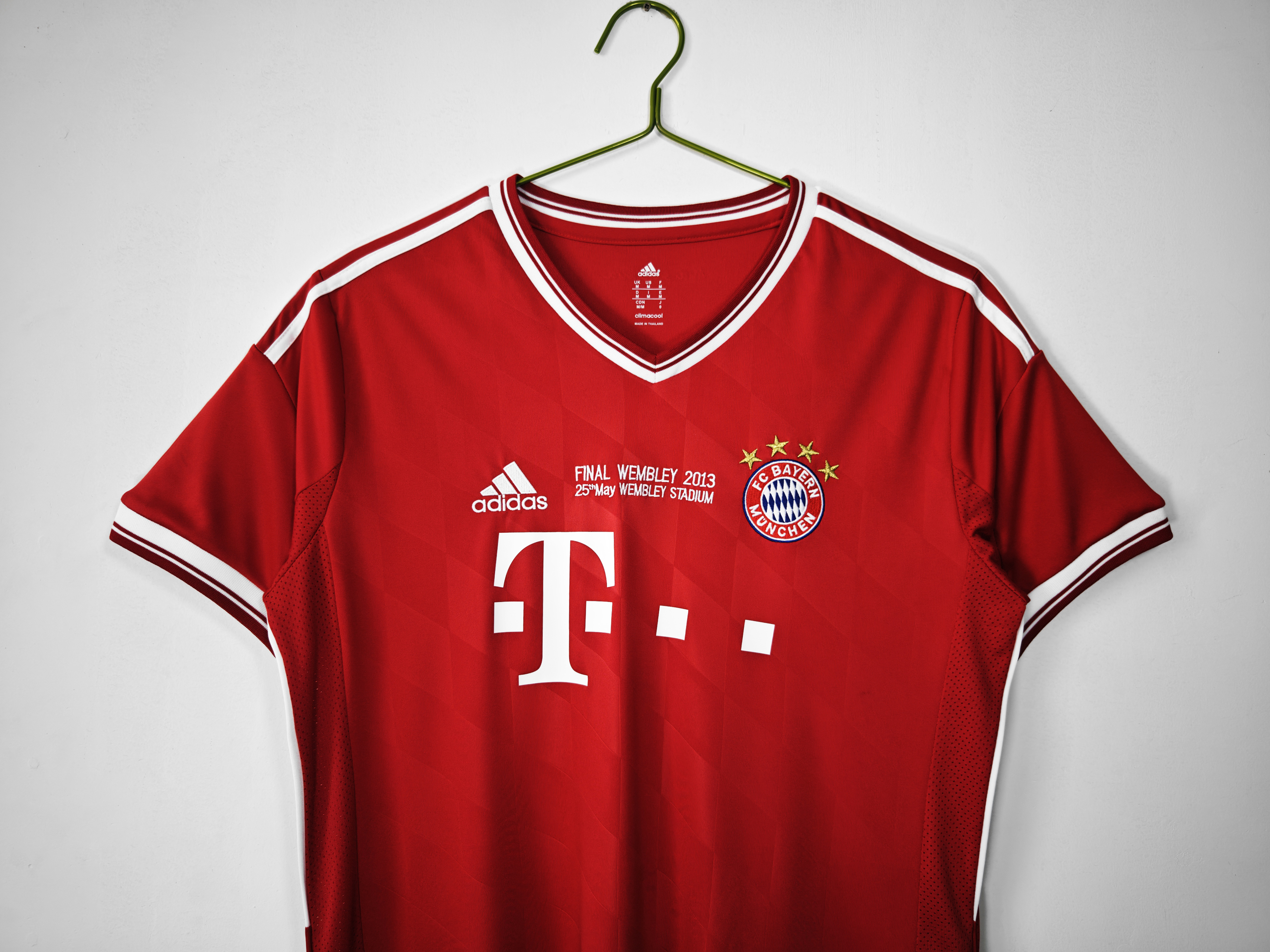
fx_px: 844
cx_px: 635
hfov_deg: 73.9
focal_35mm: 23
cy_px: 476
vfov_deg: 58.9
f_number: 1.75
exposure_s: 1/100
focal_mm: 8.67
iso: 81
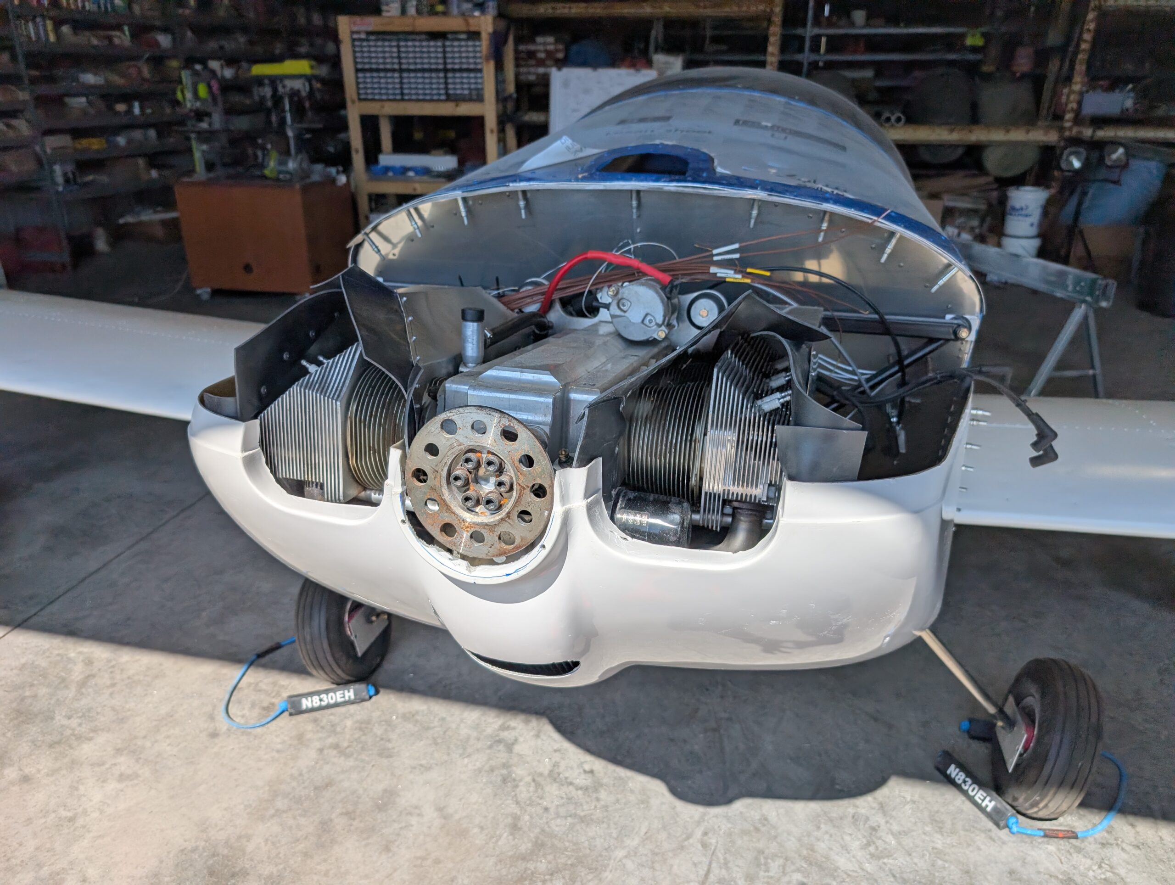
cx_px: 588
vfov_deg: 56.9
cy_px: 442
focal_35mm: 24
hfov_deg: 71.5
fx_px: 816
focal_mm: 6.9
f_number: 1.68
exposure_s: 1/1745
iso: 20
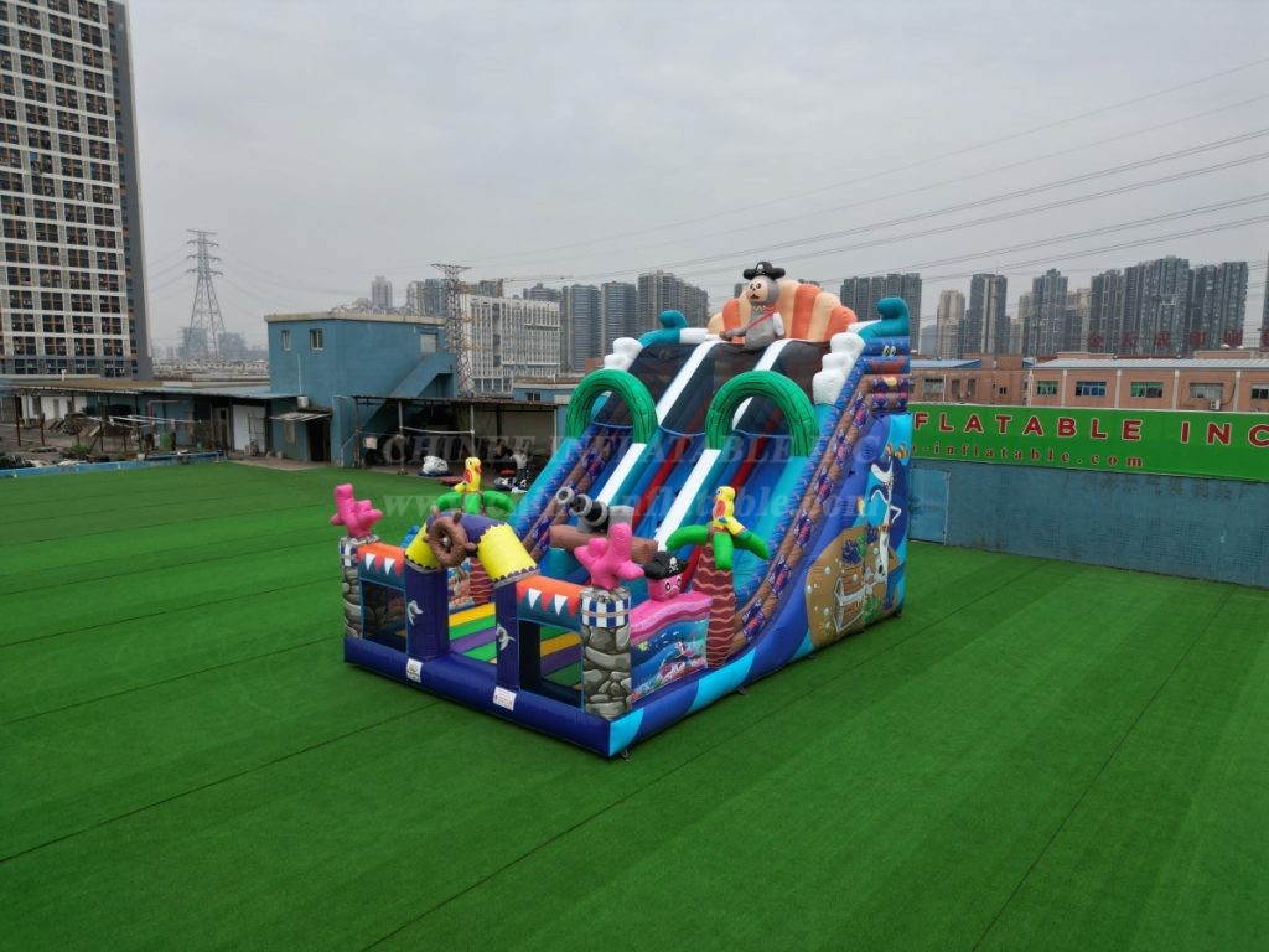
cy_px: 476
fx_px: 880
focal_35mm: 24
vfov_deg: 56.8
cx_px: 634
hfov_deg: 71.6
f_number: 1.7
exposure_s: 1/3200
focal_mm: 6.72
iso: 110
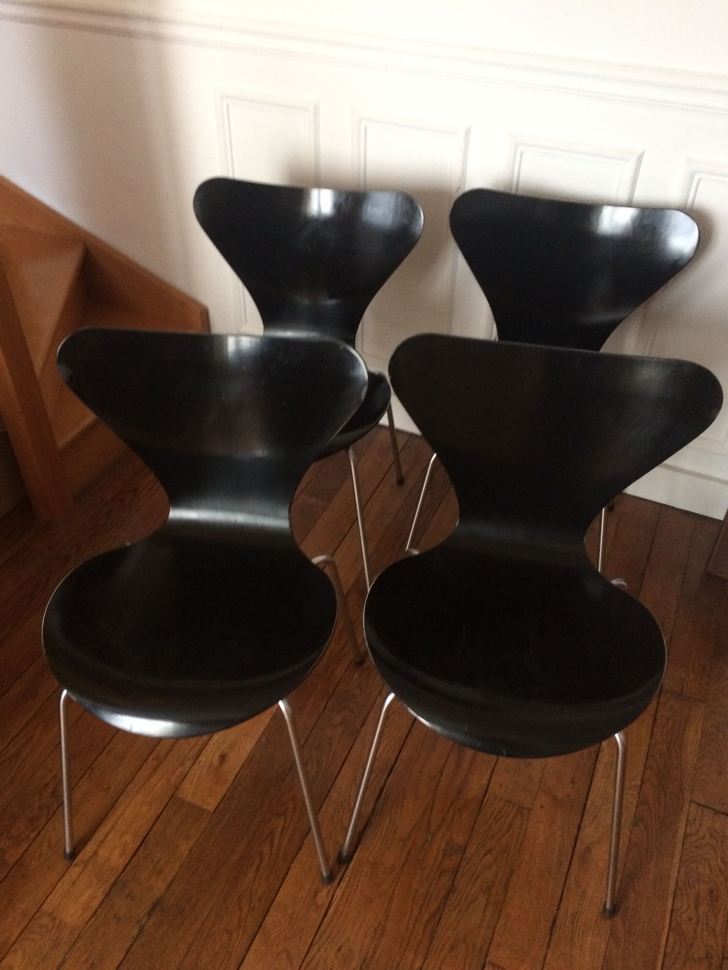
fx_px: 813
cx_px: 364
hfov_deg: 48.2
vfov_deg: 61.7
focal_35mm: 29
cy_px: 485
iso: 320
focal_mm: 4.15
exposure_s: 1/17
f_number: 2.2
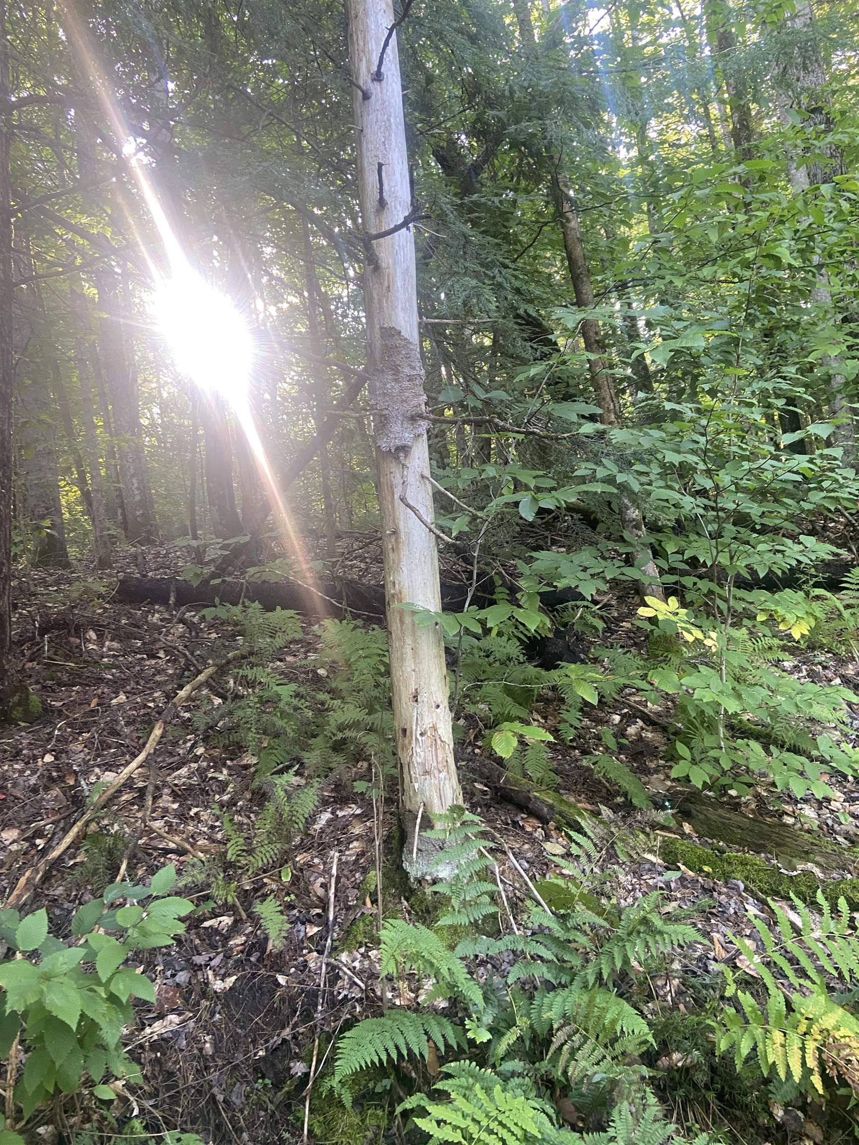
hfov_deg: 53.1
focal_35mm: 26
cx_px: 430
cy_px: 572
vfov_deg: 67.3
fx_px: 860
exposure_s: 1/60
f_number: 1.8
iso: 250
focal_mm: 4.25
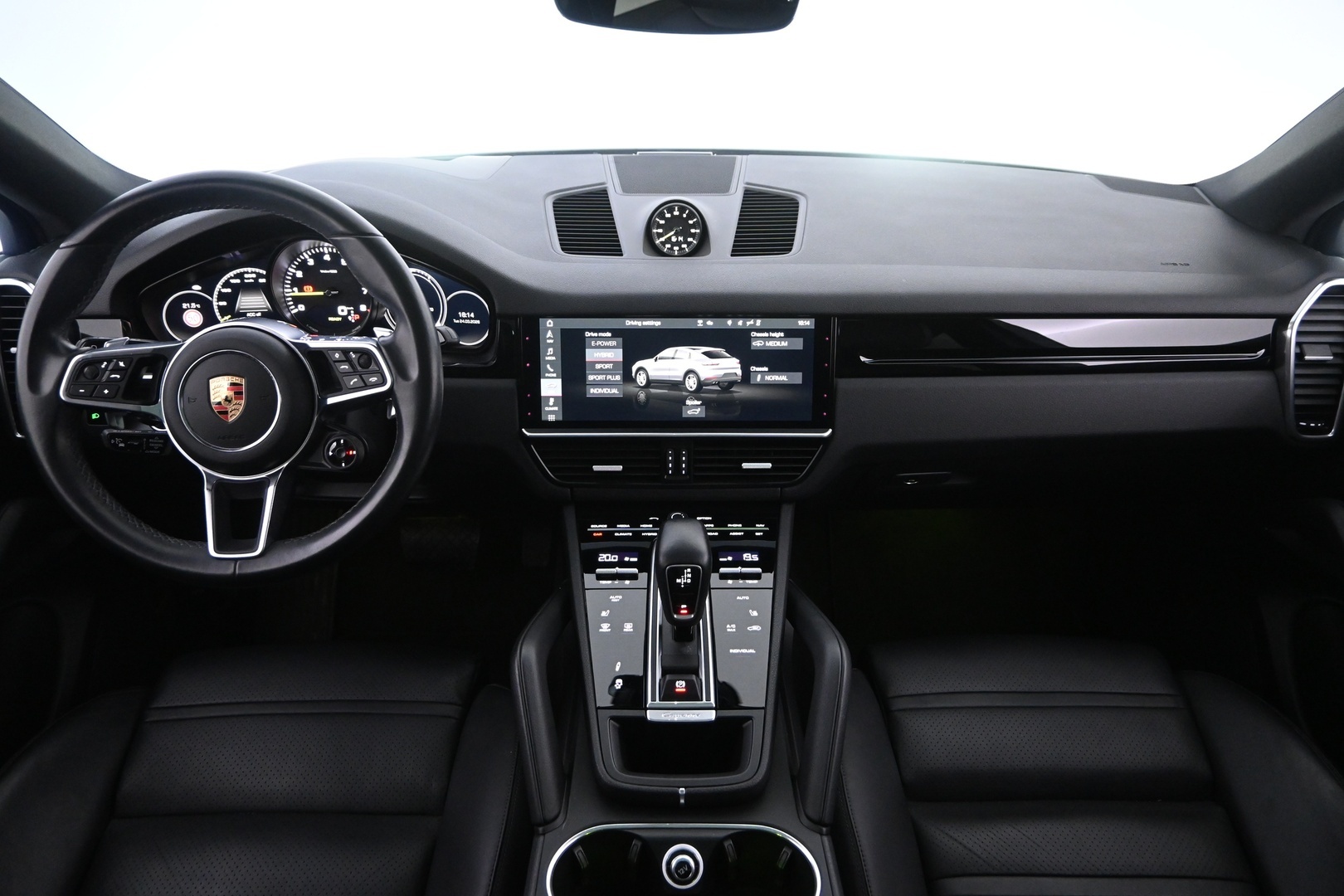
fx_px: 896
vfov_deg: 53.1
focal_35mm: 24
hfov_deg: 73.7
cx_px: 672
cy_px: 448
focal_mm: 16
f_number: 3.5
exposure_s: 1/30
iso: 3200
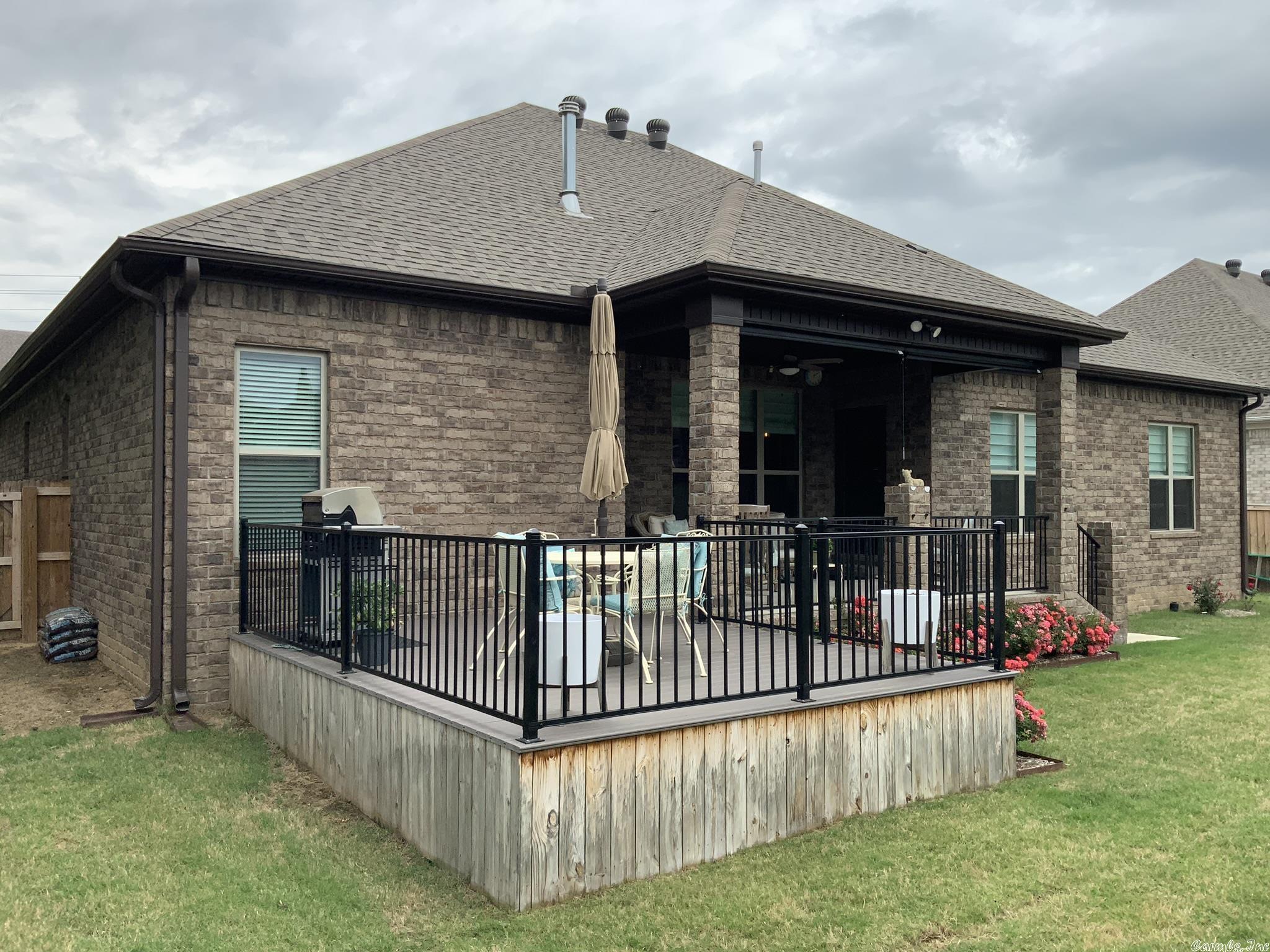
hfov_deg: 61.7
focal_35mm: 29
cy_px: 476
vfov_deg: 48.2
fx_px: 1064
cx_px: 635
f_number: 1.8
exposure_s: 1/816
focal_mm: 3
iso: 16
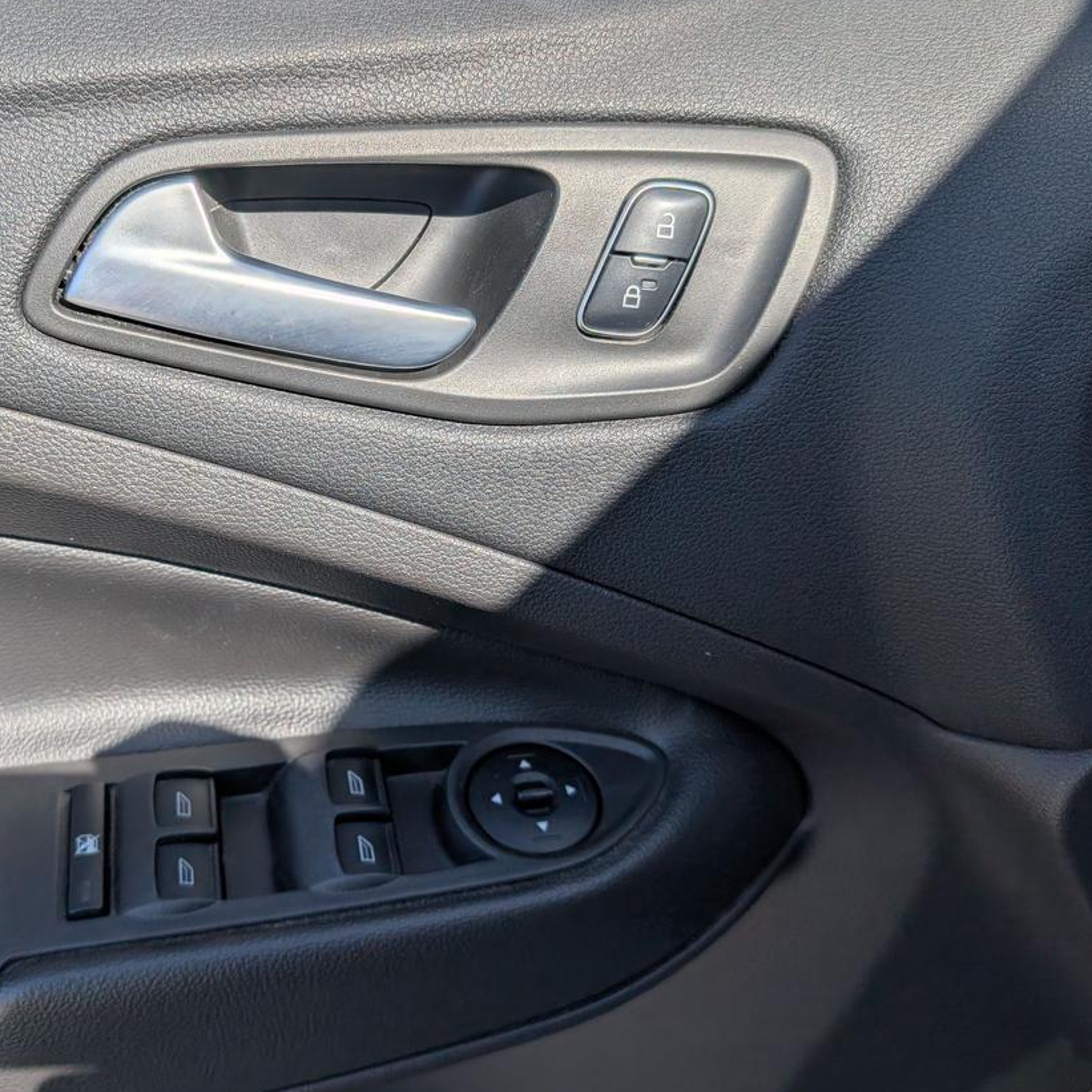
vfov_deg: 49.7
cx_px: 361
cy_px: 492
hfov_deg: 48.9
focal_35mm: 33
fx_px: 1178
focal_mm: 6.9
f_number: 1.68
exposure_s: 1/10638
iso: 24
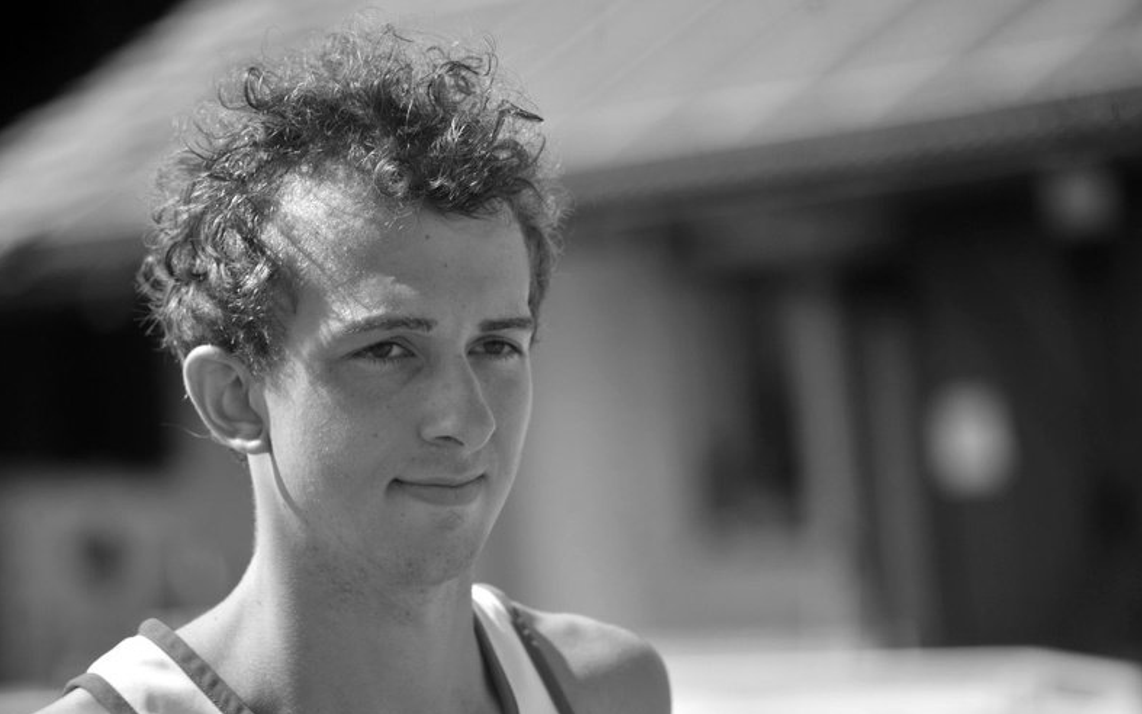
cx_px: 569
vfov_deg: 6.1
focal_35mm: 215
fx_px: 6692
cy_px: 370
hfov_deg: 9.8
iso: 200
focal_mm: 210
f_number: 5.6
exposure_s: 1/800
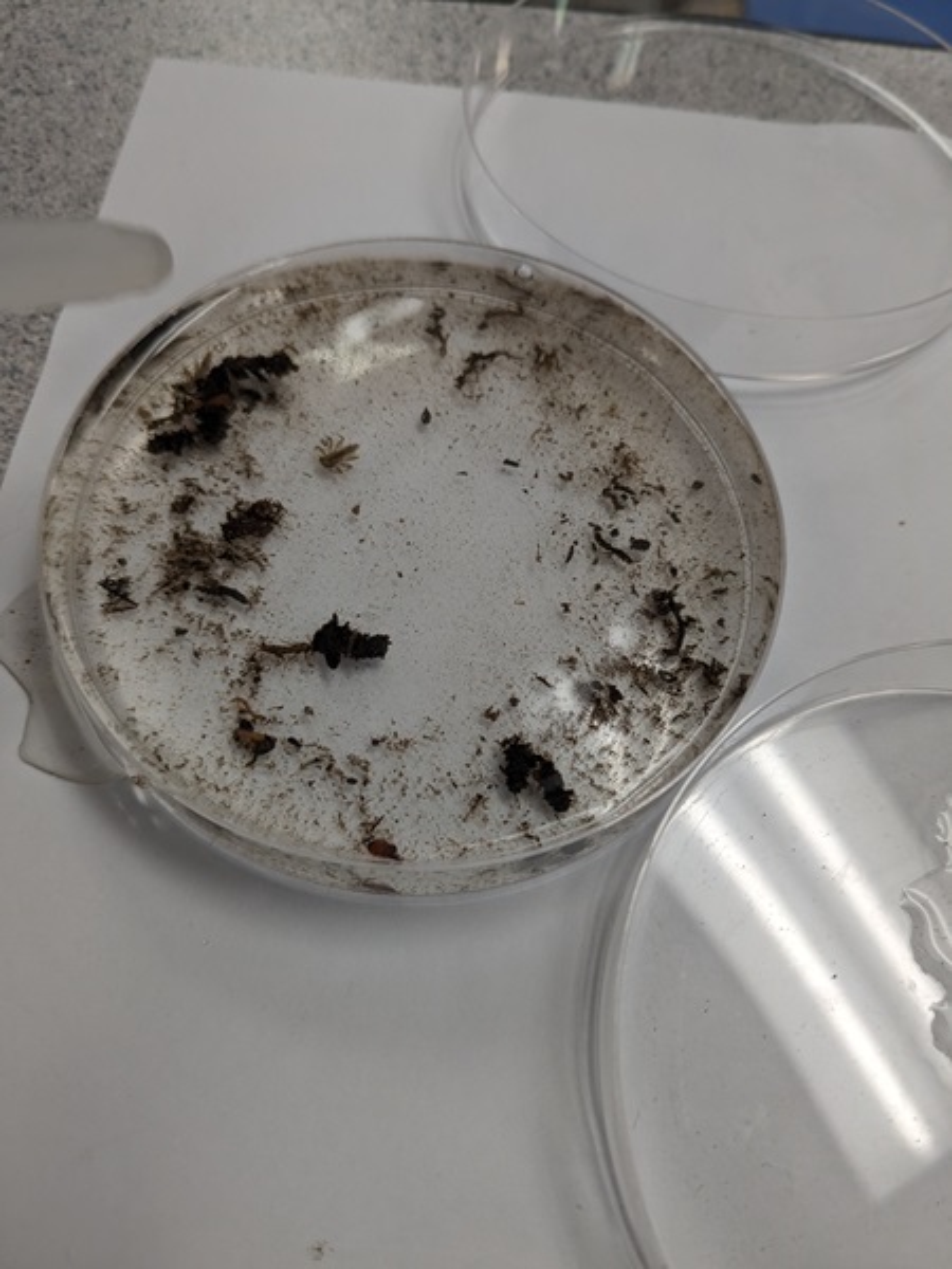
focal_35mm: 27
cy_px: 634
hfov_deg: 51.4
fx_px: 990
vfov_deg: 65.3
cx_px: 476
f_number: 1.73
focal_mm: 4.38
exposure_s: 1/120
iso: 69
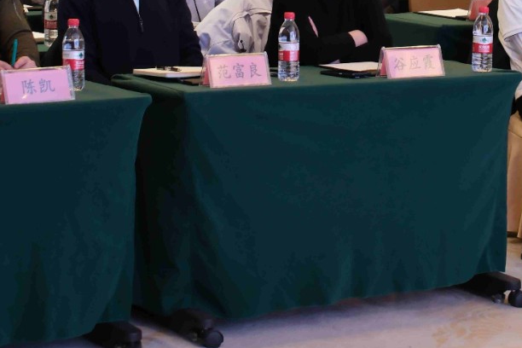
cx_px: 341
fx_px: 1972
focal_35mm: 136
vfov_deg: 9.9
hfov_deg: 15.1
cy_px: -80
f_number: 5.6
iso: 800
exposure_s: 1/6.5
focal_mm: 34.5
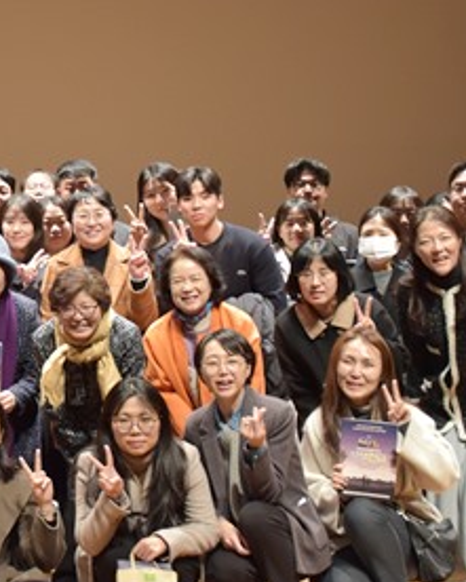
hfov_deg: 17.4
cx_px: -135
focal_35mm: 83
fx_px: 1430
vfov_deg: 22.8
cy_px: 166
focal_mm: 22
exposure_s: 1/60
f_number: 4
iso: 1000
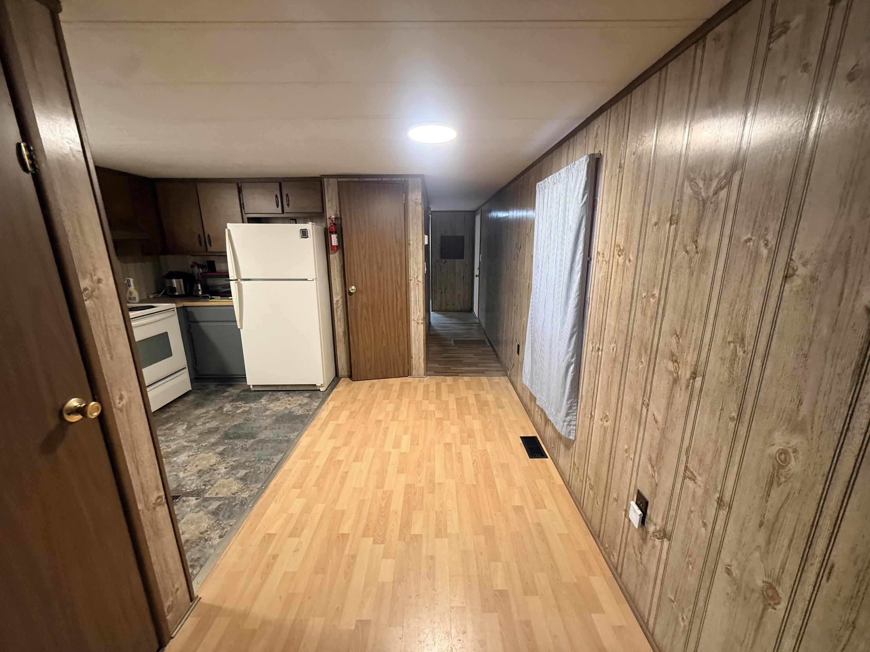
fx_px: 352
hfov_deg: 102.1
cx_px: 435
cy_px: 326
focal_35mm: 14
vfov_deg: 85.7
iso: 250
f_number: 2.2
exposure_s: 1/60
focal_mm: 2.22
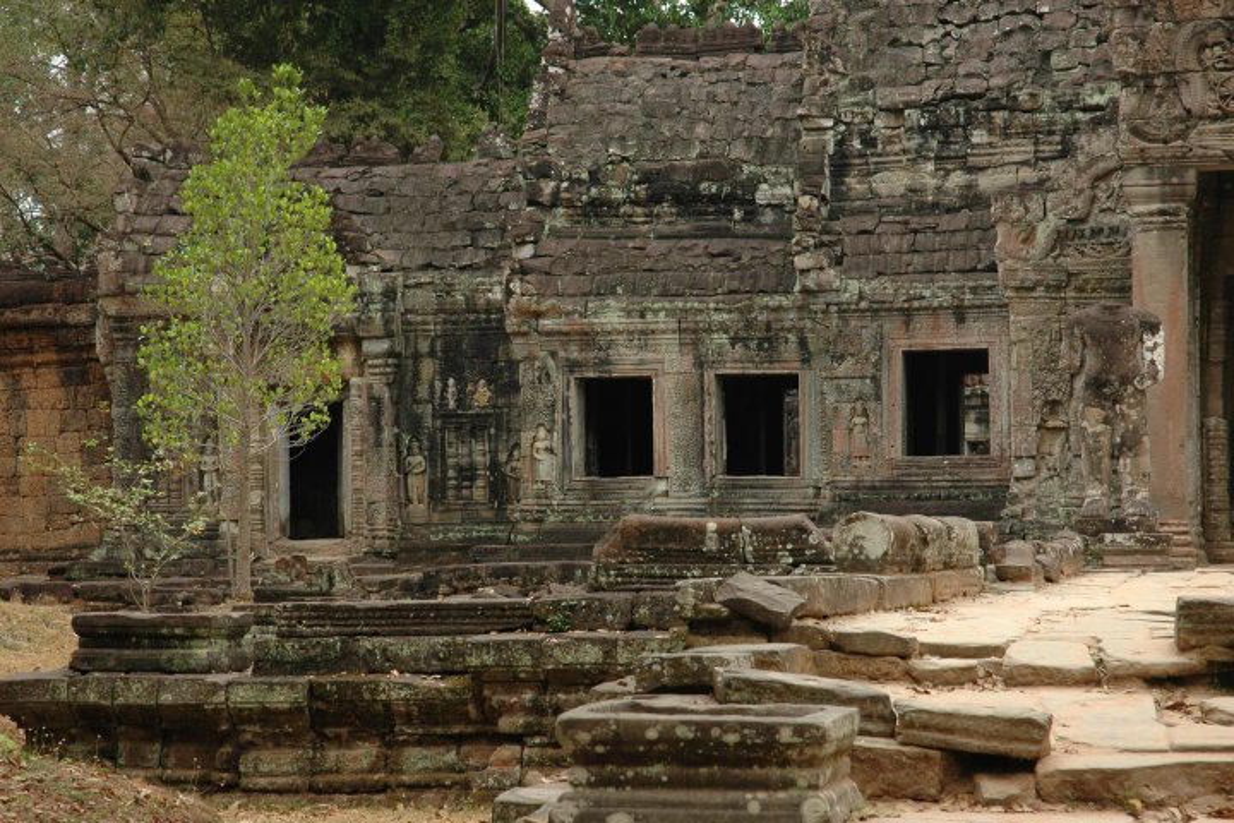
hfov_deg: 22.6
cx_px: 617
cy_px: 412
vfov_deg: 15.2
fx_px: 3085
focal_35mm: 90
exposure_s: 1/160
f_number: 6.3
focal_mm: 60
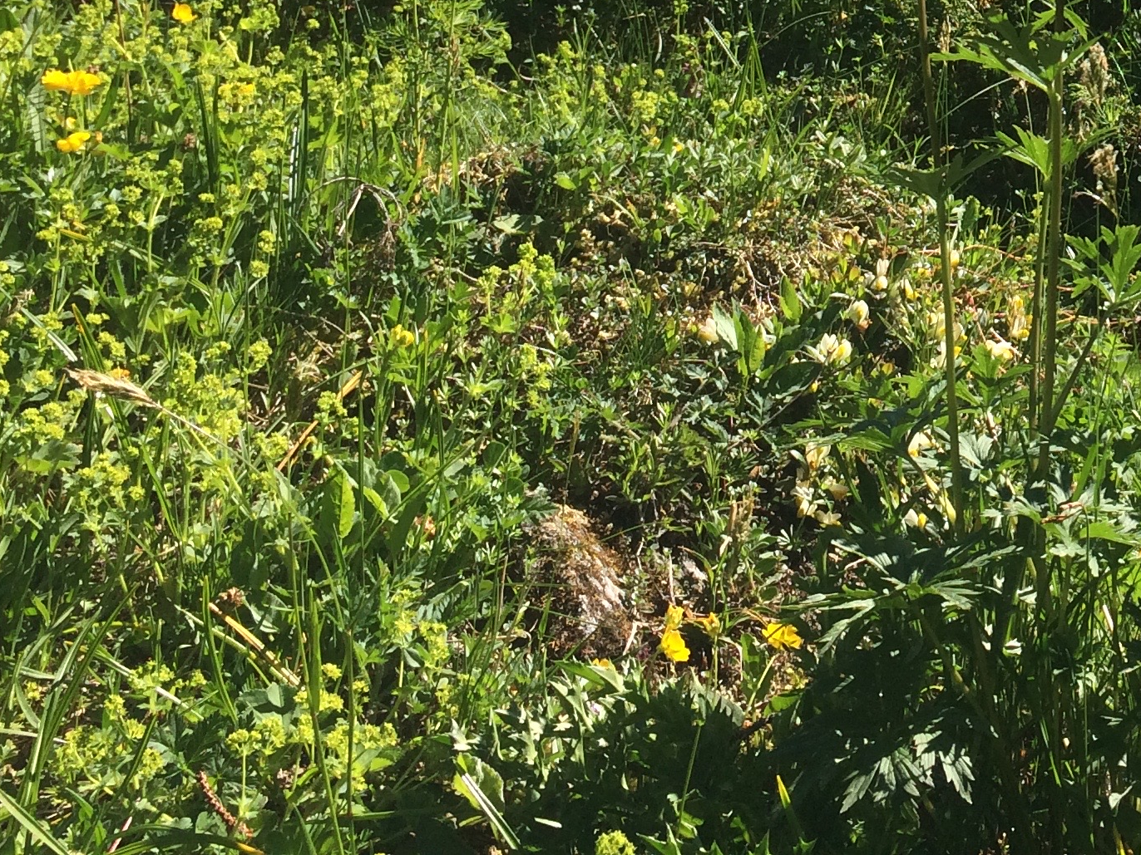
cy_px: -161
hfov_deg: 26.6
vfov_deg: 20.0
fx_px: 2274
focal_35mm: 69
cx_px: 1153
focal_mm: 4.15
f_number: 2.2
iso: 32
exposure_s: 1/1414
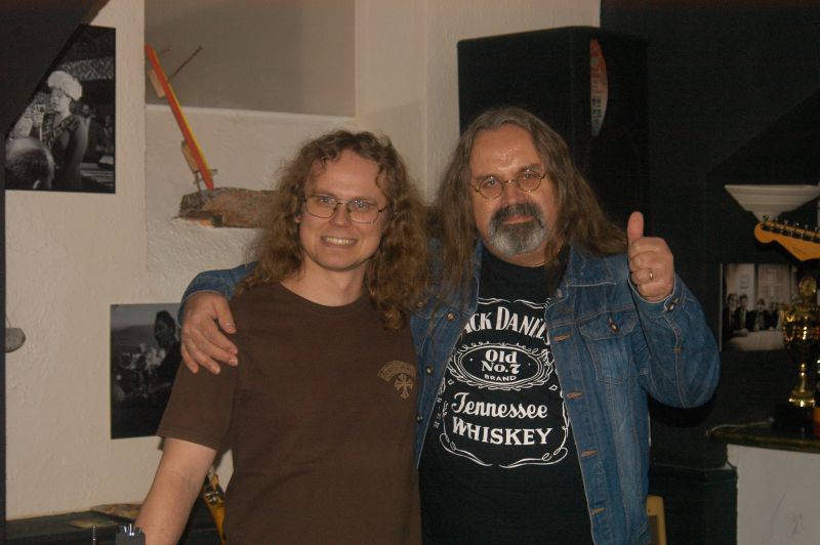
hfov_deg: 30.5
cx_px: 410
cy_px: 272
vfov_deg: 20.6
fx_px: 1502
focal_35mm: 66
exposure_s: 1/60
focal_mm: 44
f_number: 5
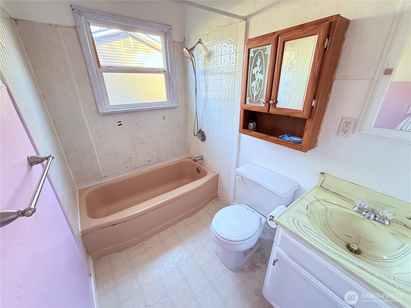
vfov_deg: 85.7
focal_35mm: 14
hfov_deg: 102.1
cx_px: 206
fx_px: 166
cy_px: 154
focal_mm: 2.22
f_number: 2.2
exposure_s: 1/60
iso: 500
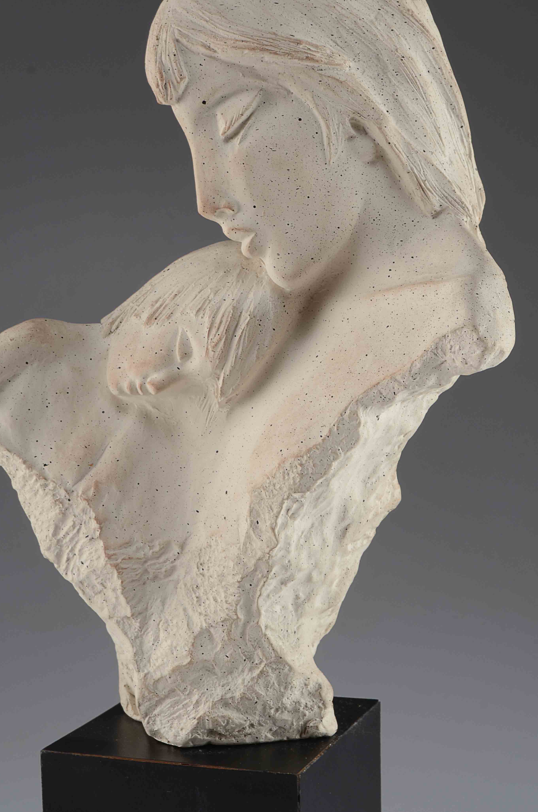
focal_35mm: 79
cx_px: 243
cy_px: 341
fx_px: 1779
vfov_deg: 25.7
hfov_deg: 17.2
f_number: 14
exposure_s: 1/80
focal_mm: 44
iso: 100
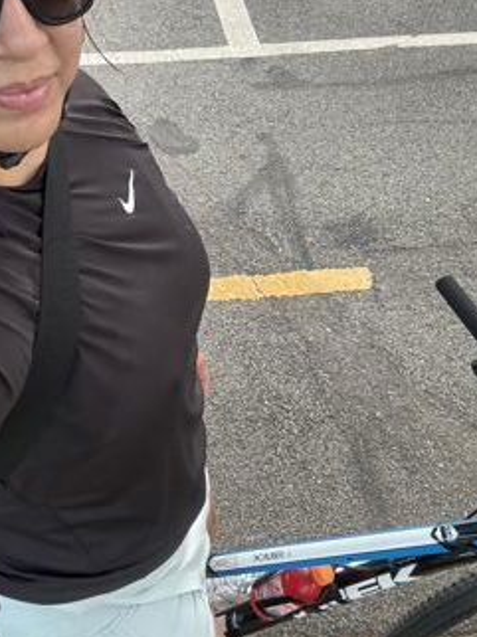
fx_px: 754
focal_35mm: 41
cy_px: 229
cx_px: 178
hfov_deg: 34.9
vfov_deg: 45.3
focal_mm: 2.69
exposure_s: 1/58
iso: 320
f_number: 1.9
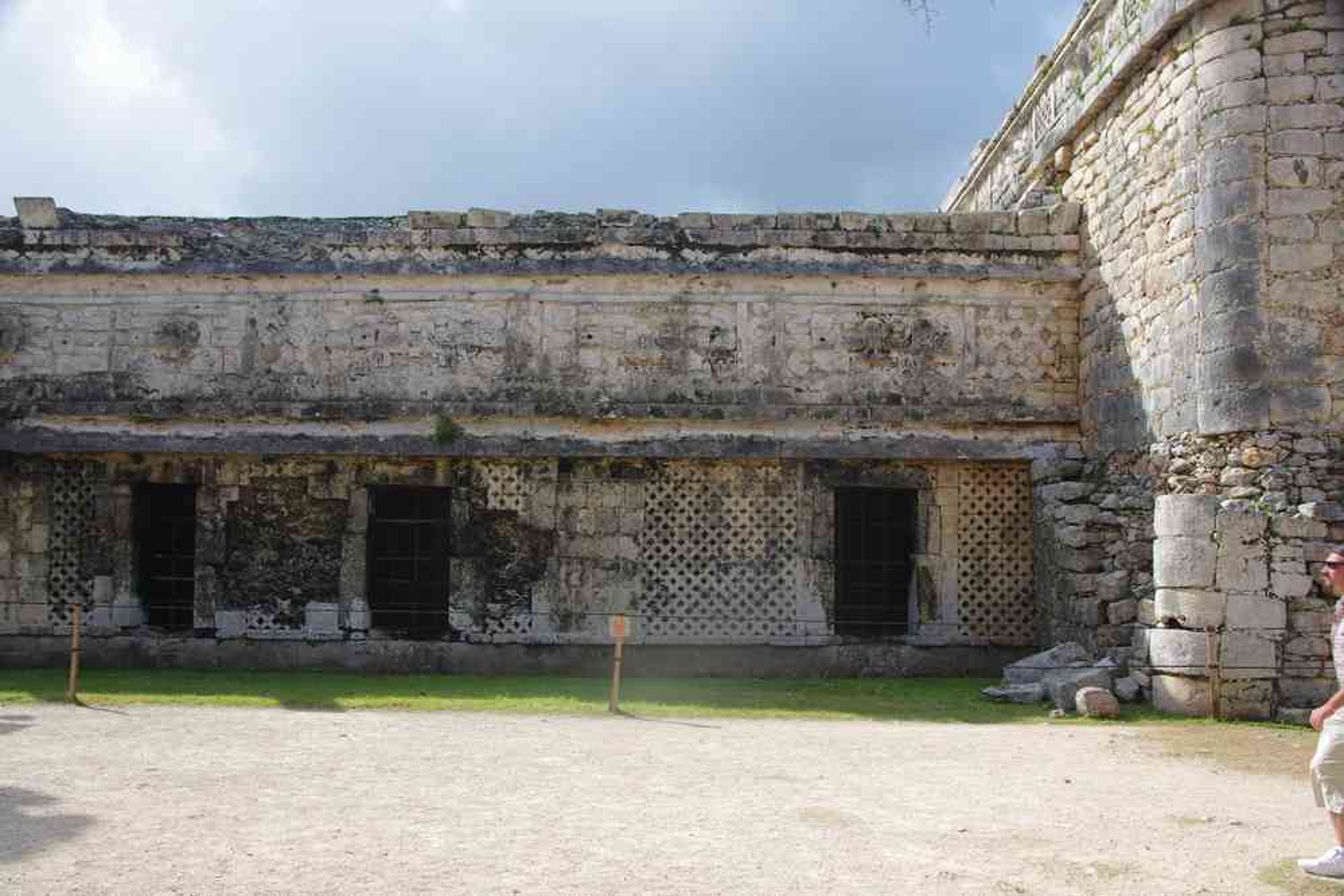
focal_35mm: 35
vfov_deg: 38.2
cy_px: 448
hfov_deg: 54.9
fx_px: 1293
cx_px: 672
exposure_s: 1/60
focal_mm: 23.1
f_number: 11
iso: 200
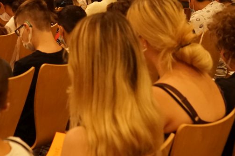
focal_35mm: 122
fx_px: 796
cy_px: 2
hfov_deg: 16.7
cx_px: 48
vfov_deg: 11.1
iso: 3200
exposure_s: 1/80
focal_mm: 41
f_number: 5
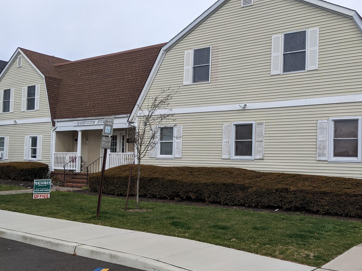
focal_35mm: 39
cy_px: 137
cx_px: 233
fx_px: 408
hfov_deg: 47.3
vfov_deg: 36.8
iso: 67
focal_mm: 4.44
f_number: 1.8
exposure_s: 1/2611
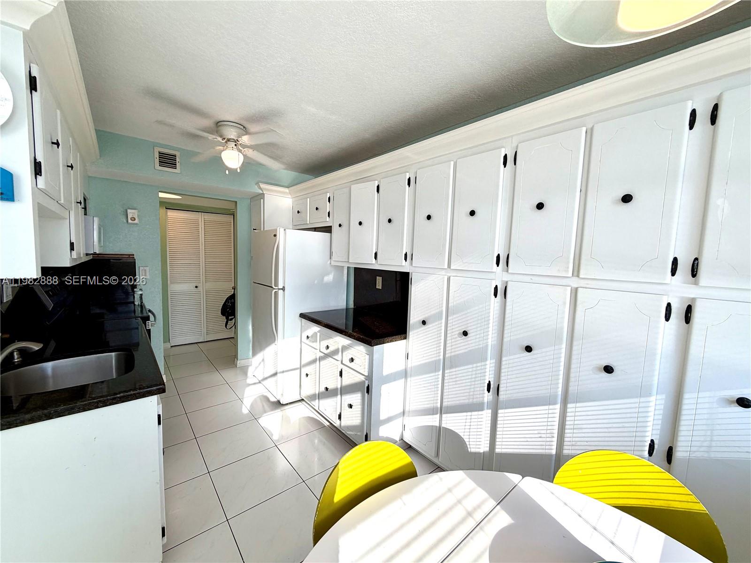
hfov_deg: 102.1
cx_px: 376
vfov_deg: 85.7
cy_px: 282
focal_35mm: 14
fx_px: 304
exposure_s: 1/120
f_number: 2.2
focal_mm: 2.22
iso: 50
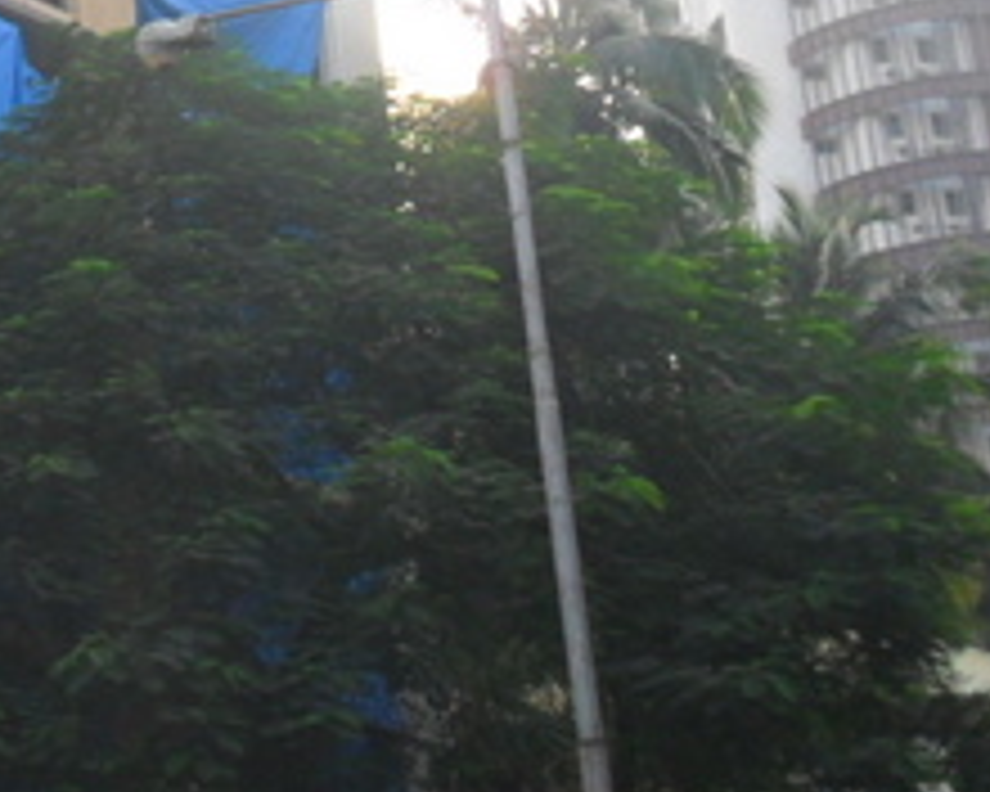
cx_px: -333
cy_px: 126
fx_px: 2666
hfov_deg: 19.3
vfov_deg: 16.7
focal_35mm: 91
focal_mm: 5.7
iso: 100
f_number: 3.7
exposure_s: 1/180
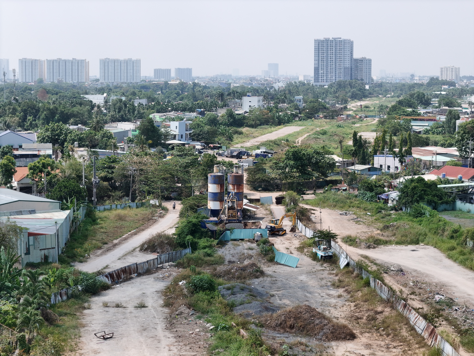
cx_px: 237
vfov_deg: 21.0
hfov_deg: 27.8
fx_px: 959
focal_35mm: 70
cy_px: 178
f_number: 2.8
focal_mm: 19.35
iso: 110
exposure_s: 1/400
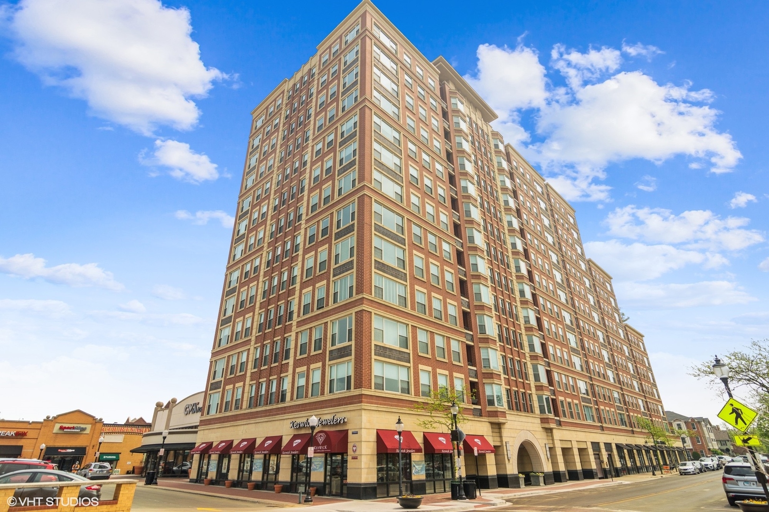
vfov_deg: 67.4
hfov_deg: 90.0
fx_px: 384
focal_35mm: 18
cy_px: 256
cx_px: 384
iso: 200
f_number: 9
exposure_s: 1/1000
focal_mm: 12
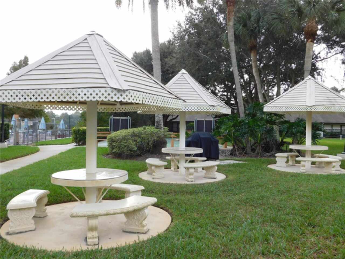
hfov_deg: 60.0
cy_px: 130
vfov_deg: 46.8
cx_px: 172
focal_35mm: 30
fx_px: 299
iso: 125
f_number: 3.2
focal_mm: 5.3
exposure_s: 1/200
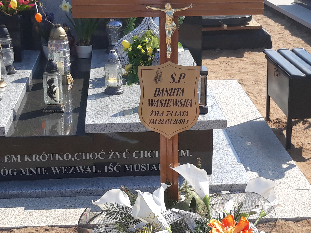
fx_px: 243
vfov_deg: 51.4
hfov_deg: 65.3
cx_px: 156
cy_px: 116
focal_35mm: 27
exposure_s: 1/1431
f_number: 1.7
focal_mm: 3.71
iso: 40
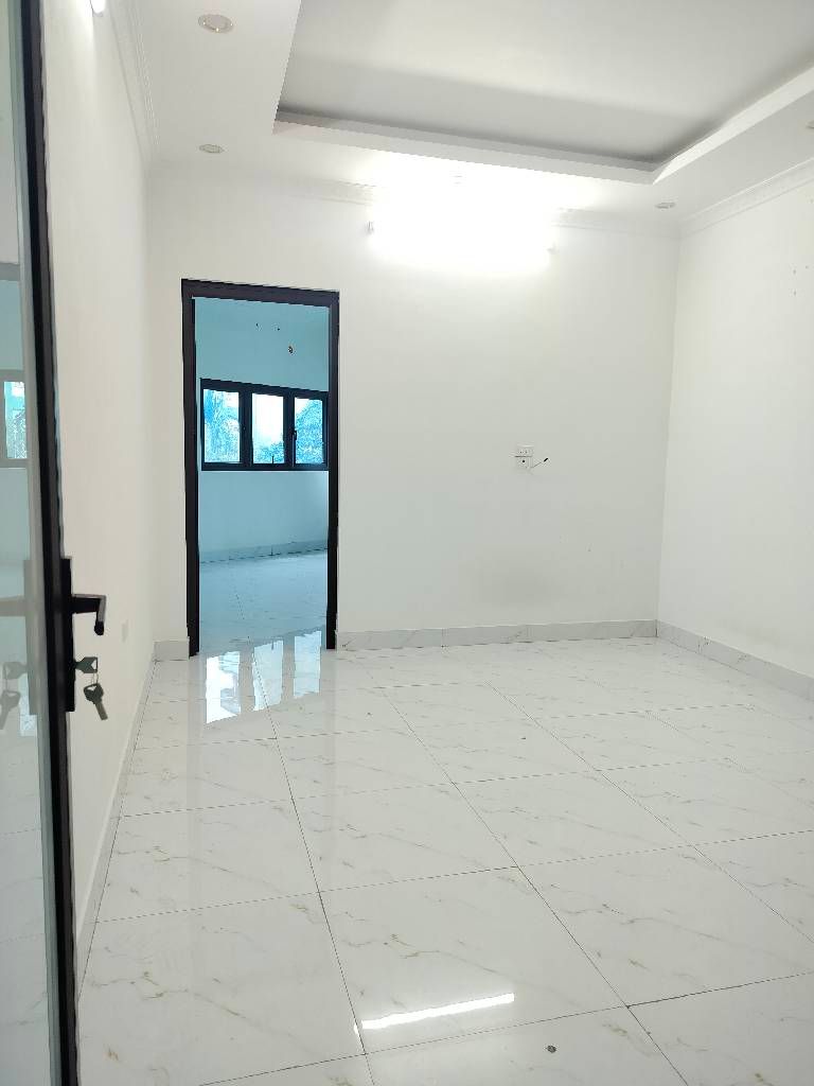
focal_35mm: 24
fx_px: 752
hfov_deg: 56.8
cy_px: 543
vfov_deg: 71.6
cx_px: 407
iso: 160
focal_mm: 5.24
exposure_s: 1/50
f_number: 1.7
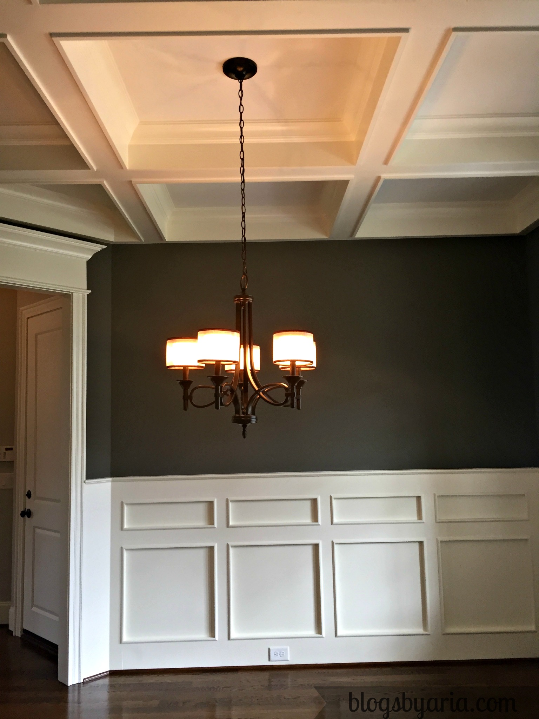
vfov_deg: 61.7
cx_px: 270
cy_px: 360
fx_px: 602
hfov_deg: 48.2
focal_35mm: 29
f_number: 2.2
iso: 32
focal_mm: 4.15
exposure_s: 1/30
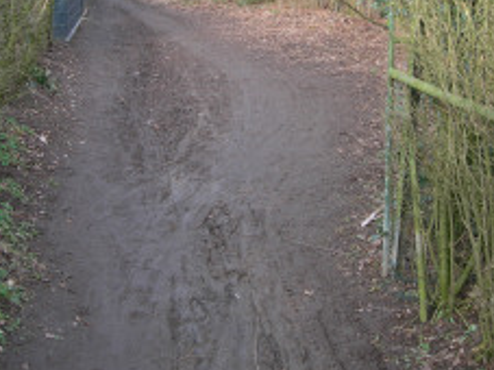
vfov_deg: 21.5
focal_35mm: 67
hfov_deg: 29.0
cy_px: 57
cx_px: 246
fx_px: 956
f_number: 2.8
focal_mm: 7.8
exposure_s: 1/79.8
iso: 50
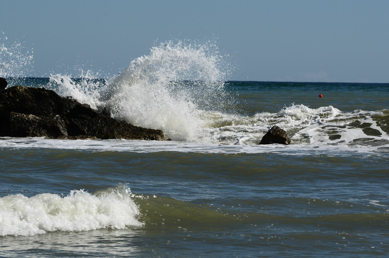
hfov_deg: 7.9
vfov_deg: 5.2
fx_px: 2831
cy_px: 129
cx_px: 194
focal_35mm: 262
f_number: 11
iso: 100
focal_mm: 175
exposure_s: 1/320
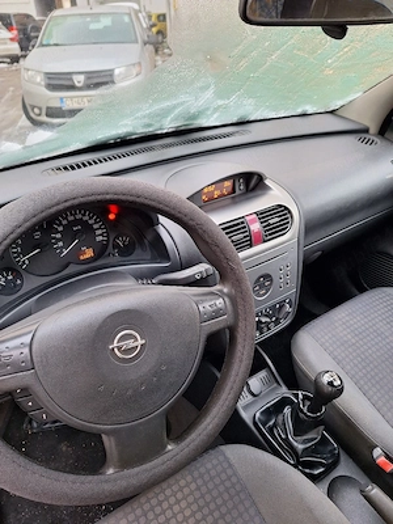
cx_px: 196
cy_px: 262
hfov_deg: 58.9
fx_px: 348
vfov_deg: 73.9
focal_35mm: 23
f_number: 1.8
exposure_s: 1/50
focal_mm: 5.54
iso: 125
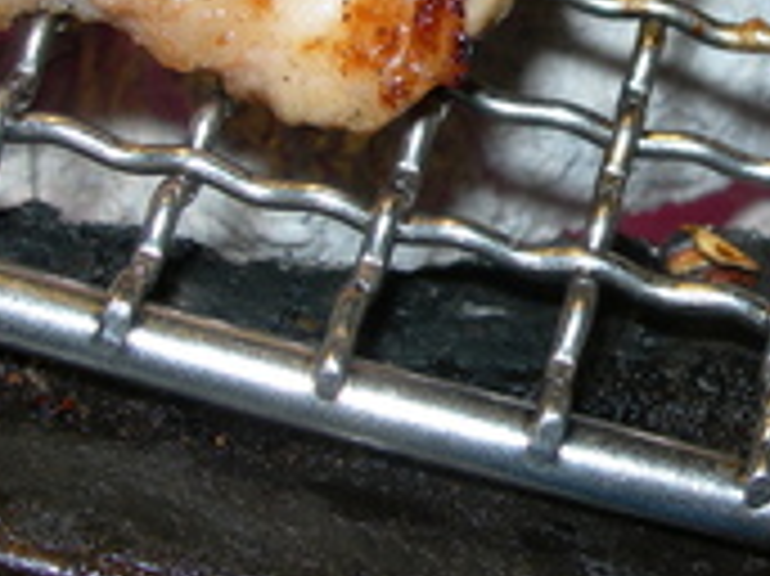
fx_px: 2467
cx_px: 711
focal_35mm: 111
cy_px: 52
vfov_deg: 13.2
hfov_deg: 17.4
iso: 50
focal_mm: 7.8
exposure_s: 1/60.1
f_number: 4.8
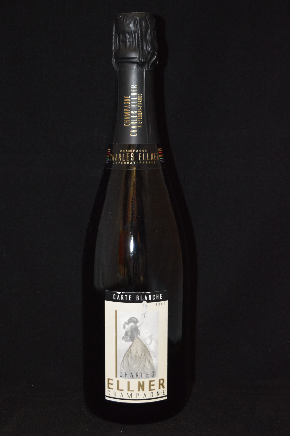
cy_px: 218
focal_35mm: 57
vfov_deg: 35.1
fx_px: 690
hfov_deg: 23.7
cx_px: 145
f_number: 4.8
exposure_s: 1/60
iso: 3200
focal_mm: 38
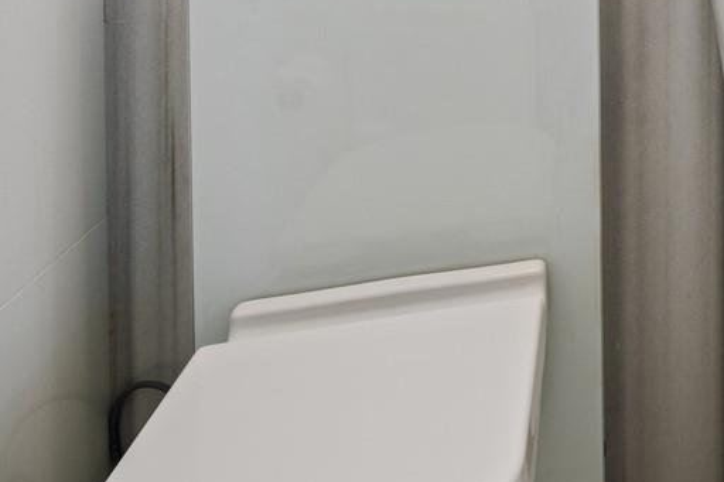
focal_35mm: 50
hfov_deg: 31.5
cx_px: 916
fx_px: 1005
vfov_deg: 23.0
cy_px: -192
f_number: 11
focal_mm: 16
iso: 400
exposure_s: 1/8
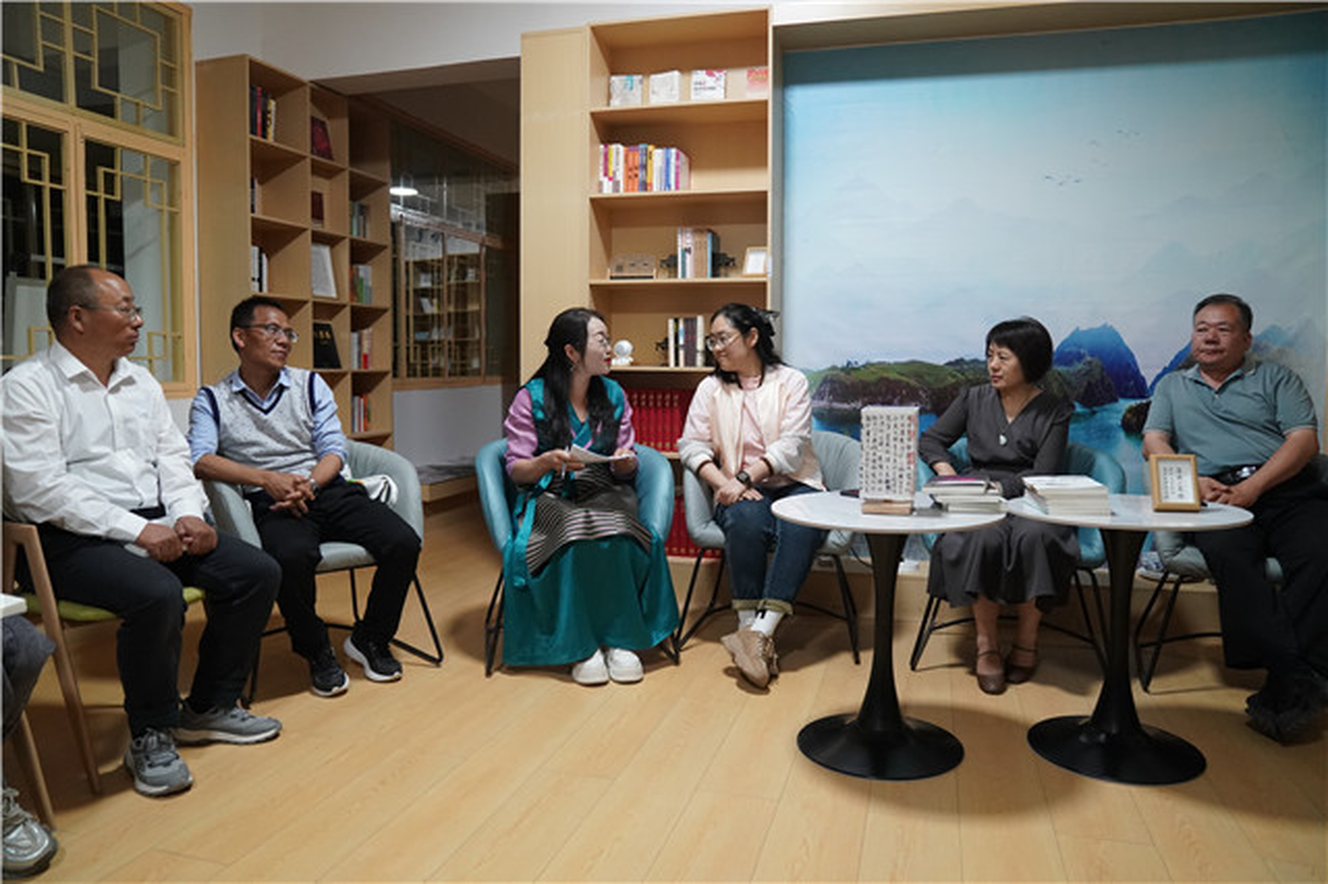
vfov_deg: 53.1
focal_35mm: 24
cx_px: 664
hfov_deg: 73.8
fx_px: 885
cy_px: 442
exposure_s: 1/160
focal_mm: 24
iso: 3200
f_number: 2.8
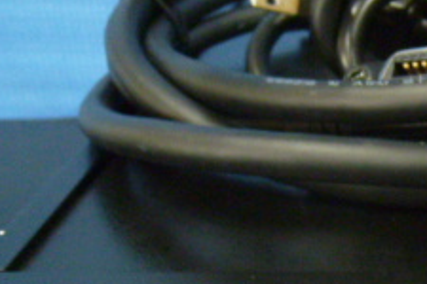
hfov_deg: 26.5
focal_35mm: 71
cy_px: 297
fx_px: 842
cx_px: 455
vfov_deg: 18.6
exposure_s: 1/15
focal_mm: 4.3
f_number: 2.2
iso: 400
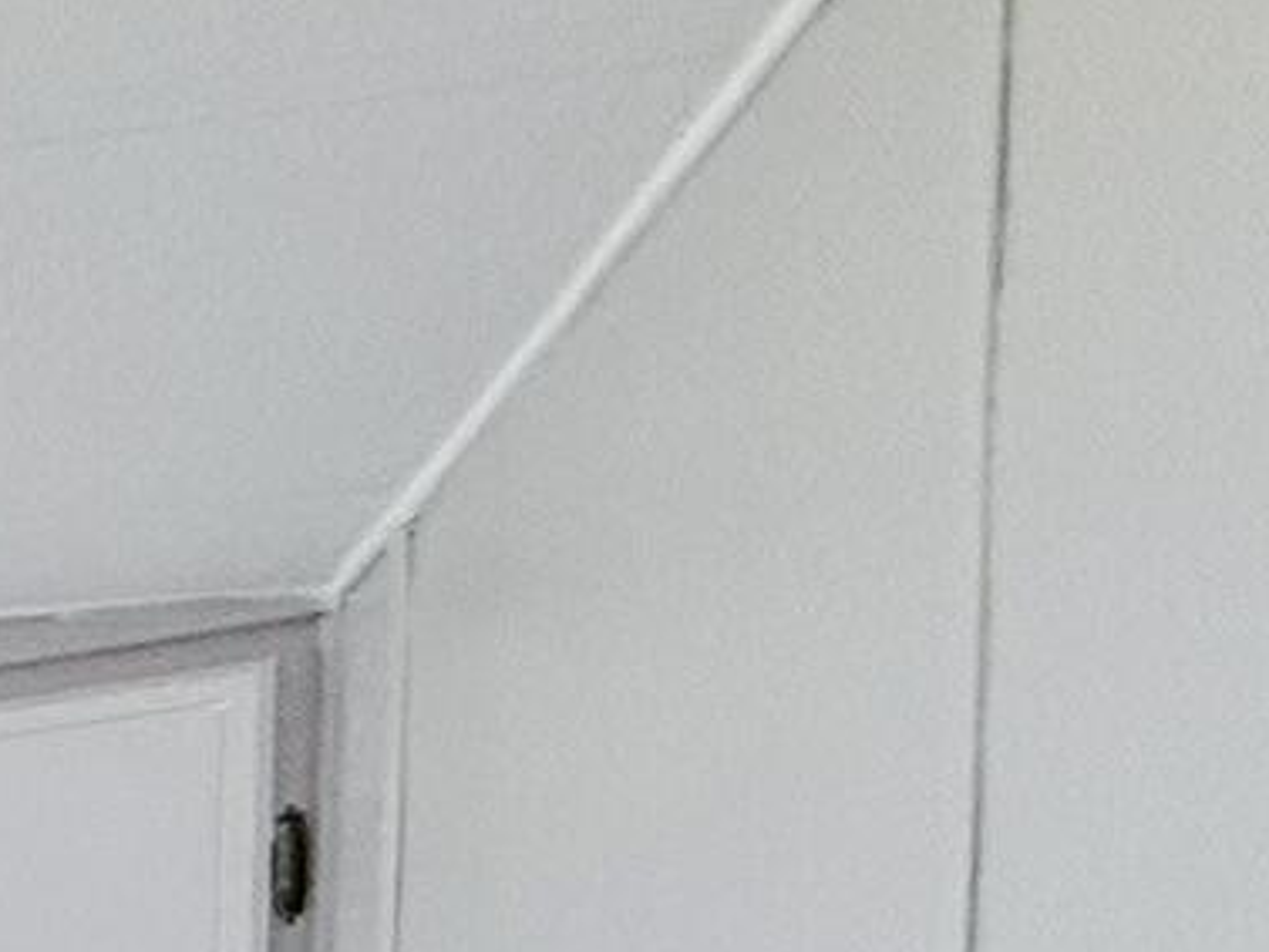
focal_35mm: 76
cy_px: 2012
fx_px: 2787
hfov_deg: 13.7
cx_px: -2036
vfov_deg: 15.0
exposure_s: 1/120
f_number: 2.2
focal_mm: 2.22
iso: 320
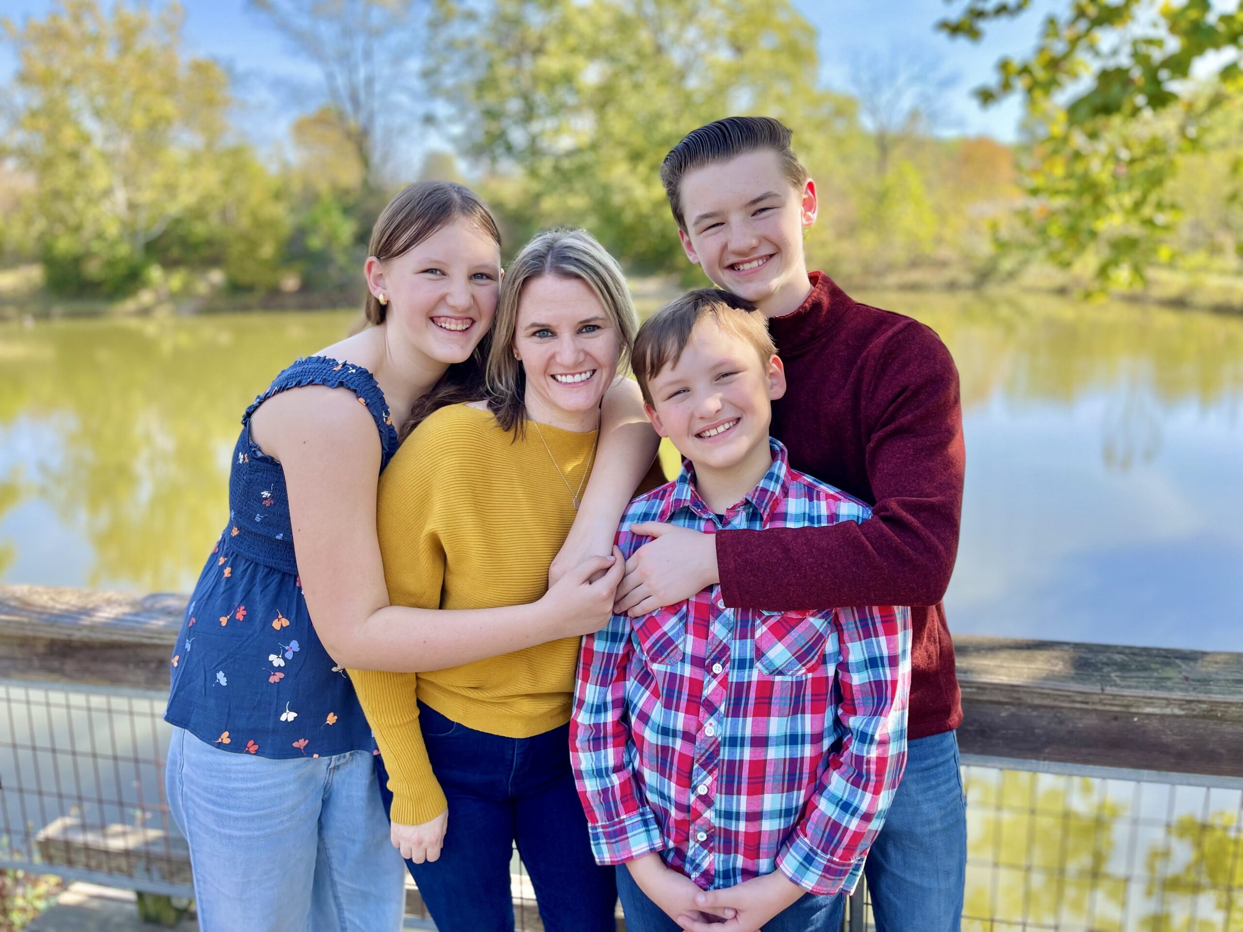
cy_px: 466
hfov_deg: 67.3
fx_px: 934
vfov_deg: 53.1
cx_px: 622
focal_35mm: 26
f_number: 1.6
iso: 50
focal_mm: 5.1
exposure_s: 1/700
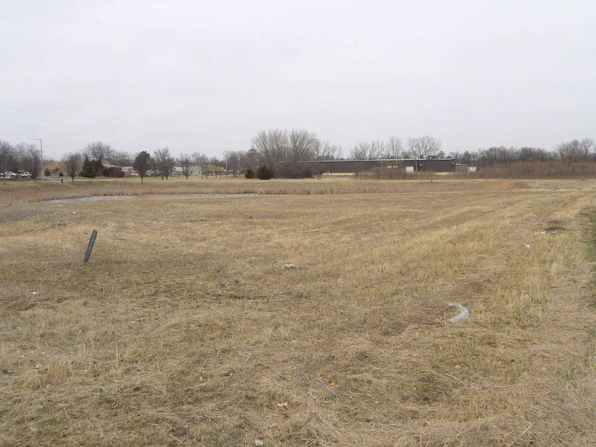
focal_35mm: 33
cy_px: 224
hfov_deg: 55.4
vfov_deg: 42.9
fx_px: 568
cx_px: 298
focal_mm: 5.9
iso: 64
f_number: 5
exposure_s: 1/346
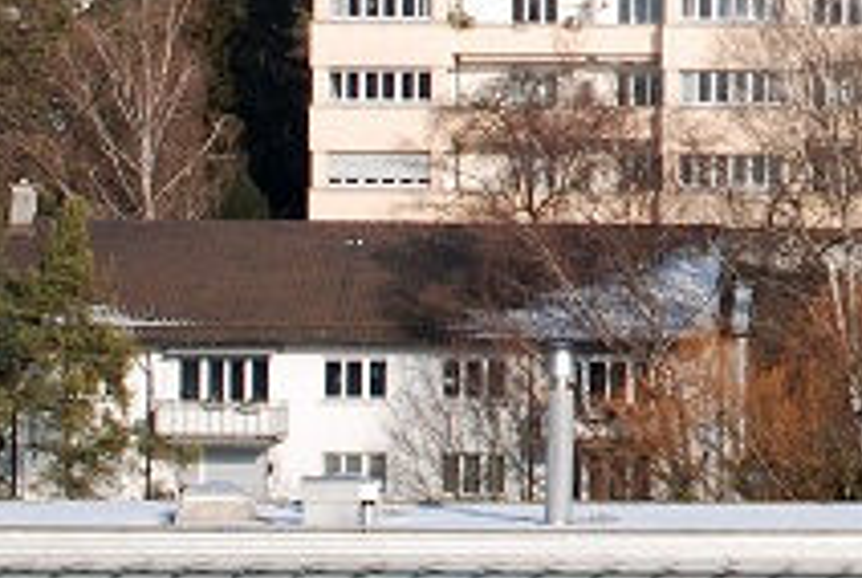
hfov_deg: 6.7
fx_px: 7241
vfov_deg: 4.6
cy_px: -90
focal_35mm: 302
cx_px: 1411
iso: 200
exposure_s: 1/200
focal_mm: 44
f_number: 7.1
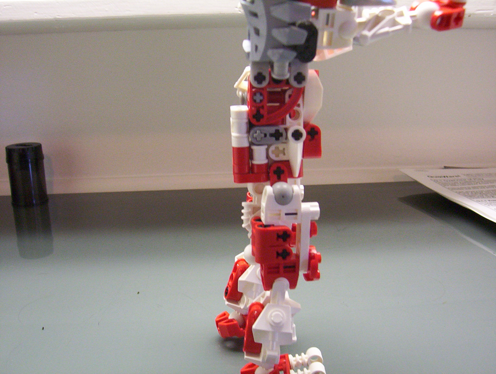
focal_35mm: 43
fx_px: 618
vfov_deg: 33.7
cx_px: 248
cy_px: 187
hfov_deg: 43.8
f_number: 2.73
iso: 200
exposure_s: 1/38.2
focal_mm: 5.77
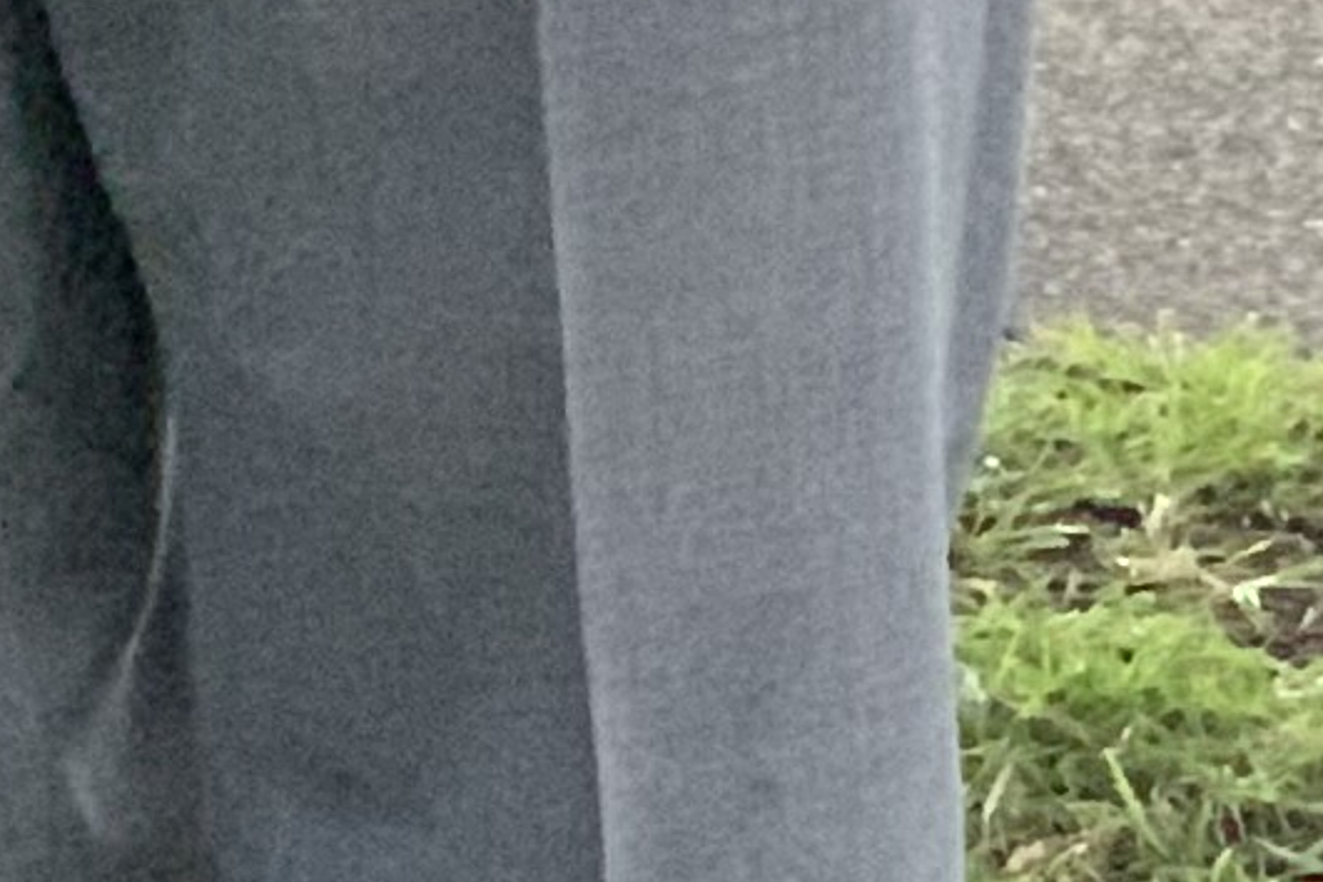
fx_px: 15103
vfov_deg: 3.3
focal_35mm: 411
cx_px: -2858
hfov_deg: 4.8
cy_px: -1246
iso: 250
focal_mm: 6
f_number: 2.4
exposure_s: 1/60
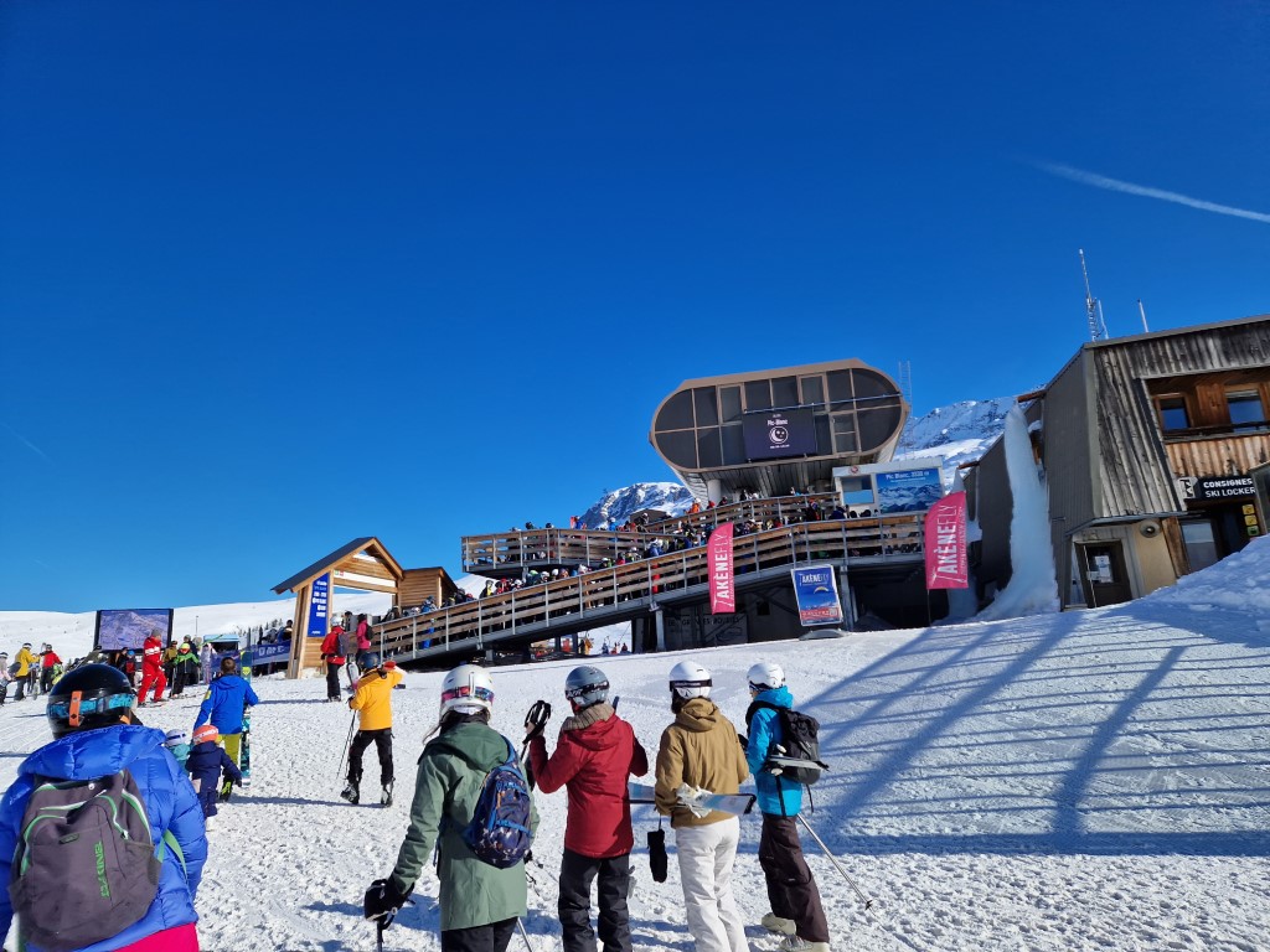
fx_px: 844
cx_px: 635
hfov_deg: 73.9
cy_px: 476
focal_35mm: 23
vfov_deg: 58.9
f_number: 1.8
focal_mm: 5.4
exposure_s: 1/2512
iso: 50
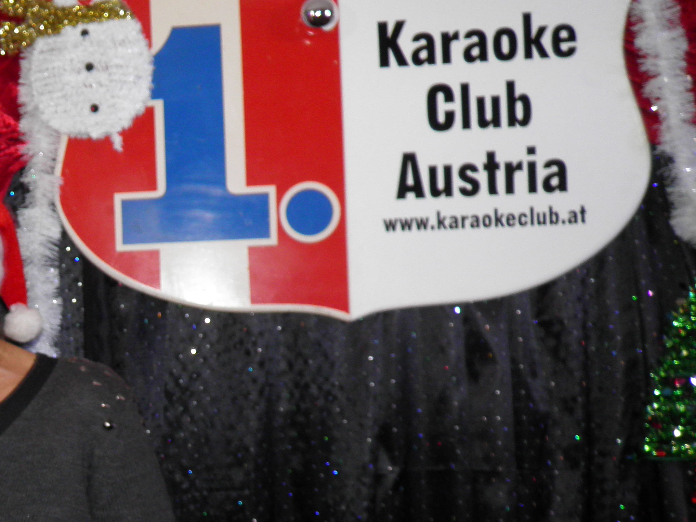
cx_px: -24
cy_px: 409
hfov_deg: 30.1
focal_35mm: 59
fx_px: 1186
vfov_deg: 24.5
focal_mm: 4.9
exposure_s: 1/30
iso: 100
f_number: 2.8
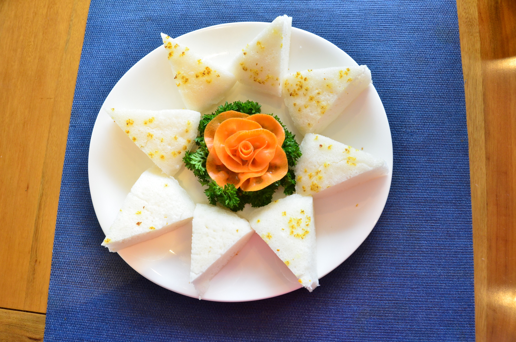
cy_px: 171
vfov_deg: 47.7
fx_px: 386
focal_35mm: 27
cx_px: 258
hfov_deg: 67.5
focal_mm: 18
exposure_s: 1/80
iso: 800
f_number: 8
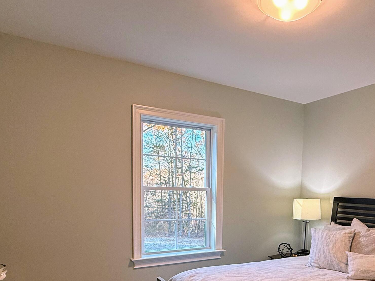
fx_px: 314
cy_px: 217
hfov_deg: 60.5
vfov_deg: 46.2
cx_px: 243
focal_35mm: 29
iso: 160
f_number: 2.2
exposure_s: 1/120
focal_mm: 2.22
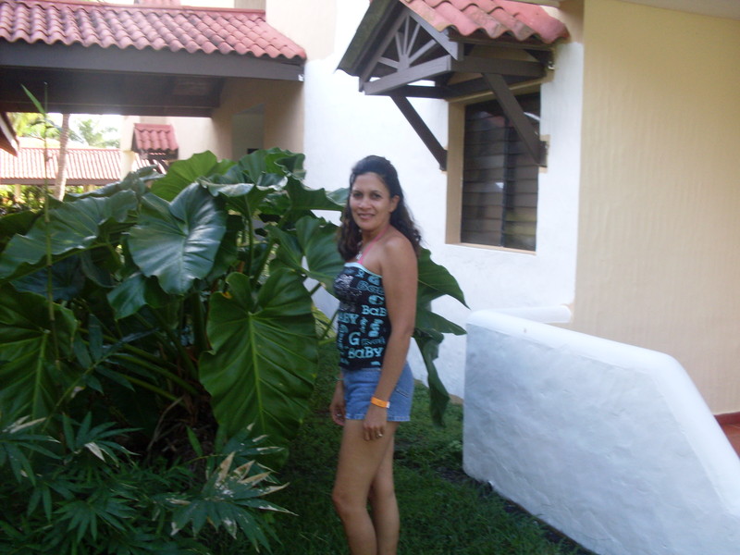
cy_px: 278
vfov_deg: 37.7
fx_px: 812
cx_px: 370
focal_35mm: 38
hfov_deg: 49.0
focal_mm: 6.3
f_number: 2.8
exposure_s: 1/125
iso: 80
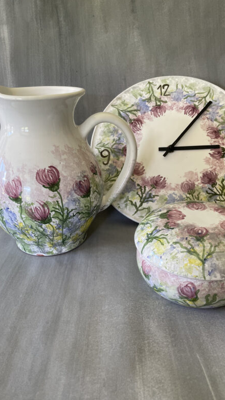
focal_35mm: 29
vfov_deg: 66.0
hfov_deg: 40.2
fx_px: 307
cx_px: 123
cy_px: 203
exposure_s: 1/121
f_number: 1.6
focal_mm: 4.2
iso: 125
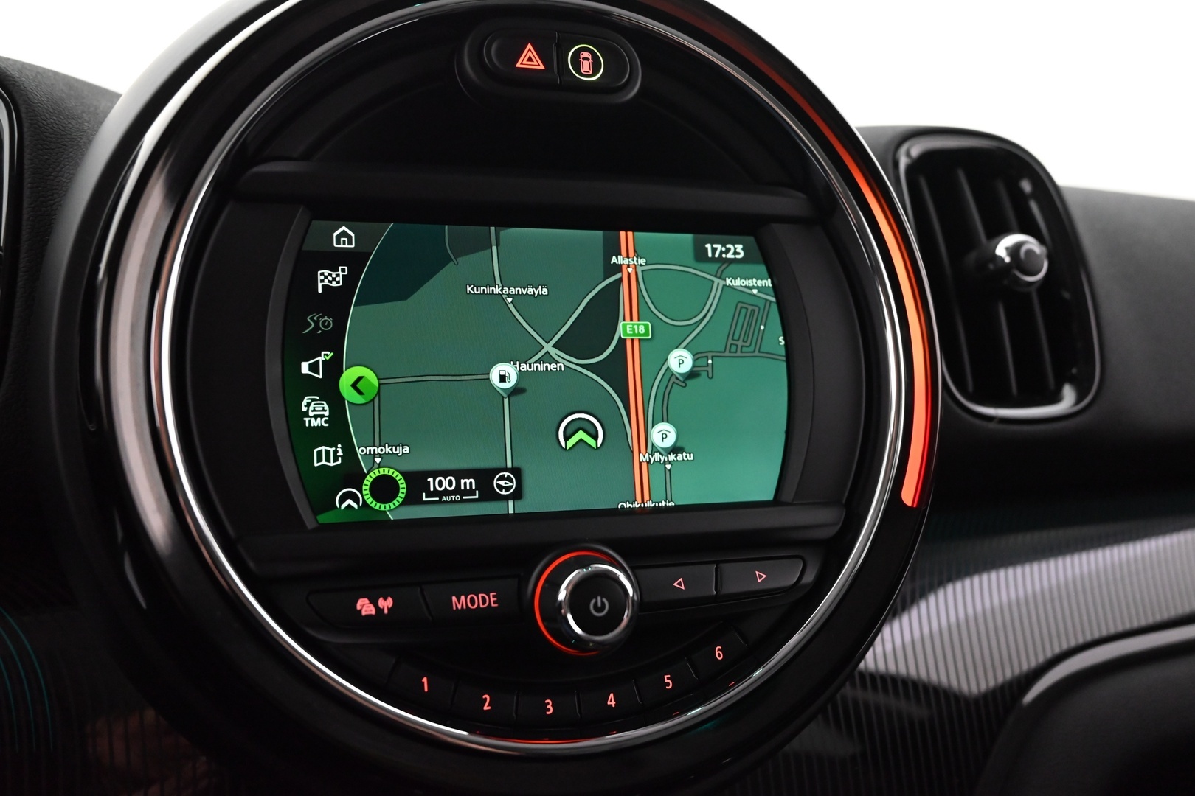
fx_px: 929
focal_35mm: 28
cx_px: 598
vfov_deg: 46.4
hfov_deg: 65.5
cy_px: 398
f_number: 4.5
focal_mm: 28
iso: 5000
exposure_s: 1/60
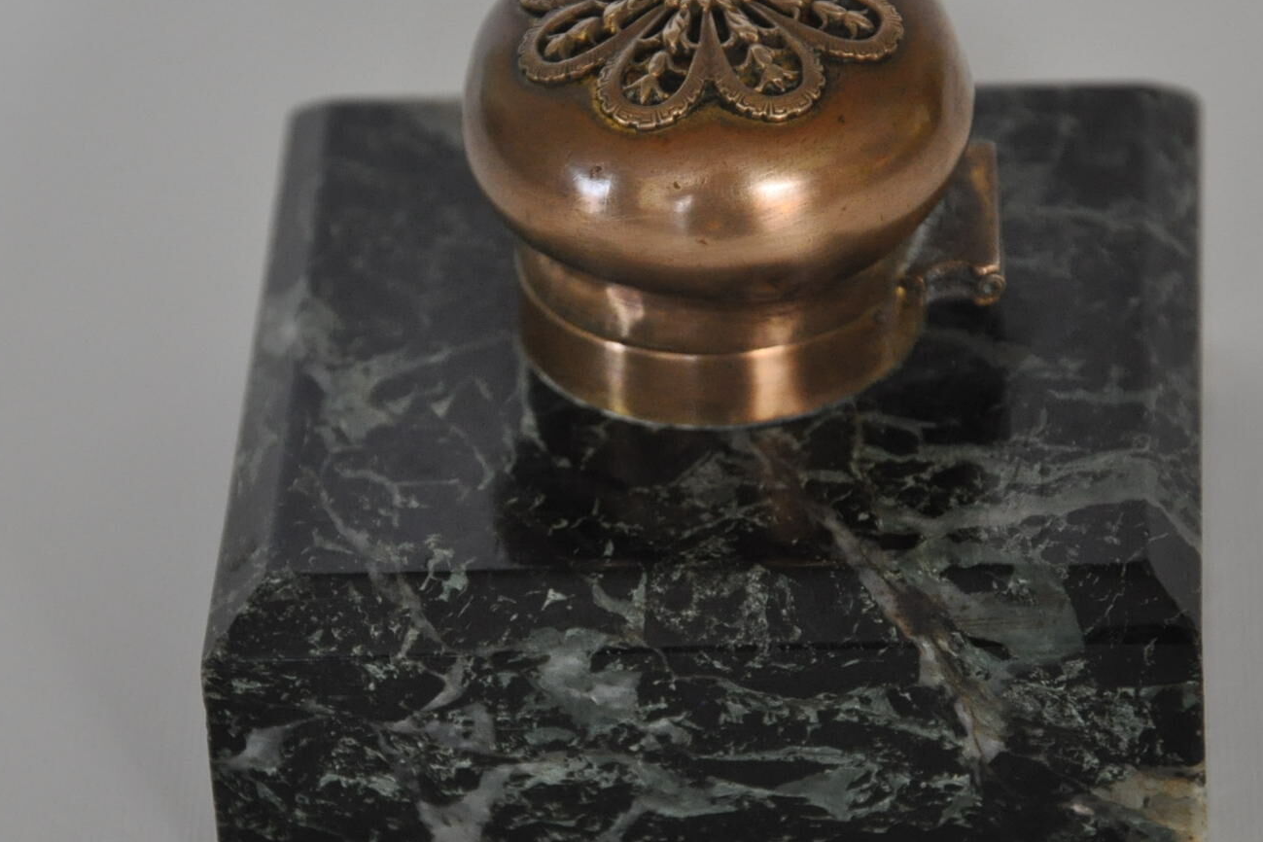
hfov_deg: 8.8
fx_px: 8165
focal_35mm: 233
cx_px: 674
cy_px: 392
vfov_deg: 5.9
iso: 1600
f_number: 5.6
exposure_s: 1/125
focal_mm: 105
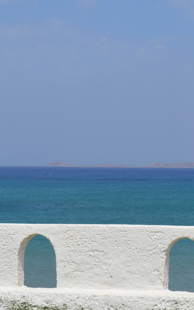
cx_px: 301
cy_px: 165
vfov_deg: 13.1
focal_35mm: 160
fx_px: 1355
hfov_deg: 8.0
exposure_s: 1/500
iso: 100
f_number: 11
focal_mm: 40
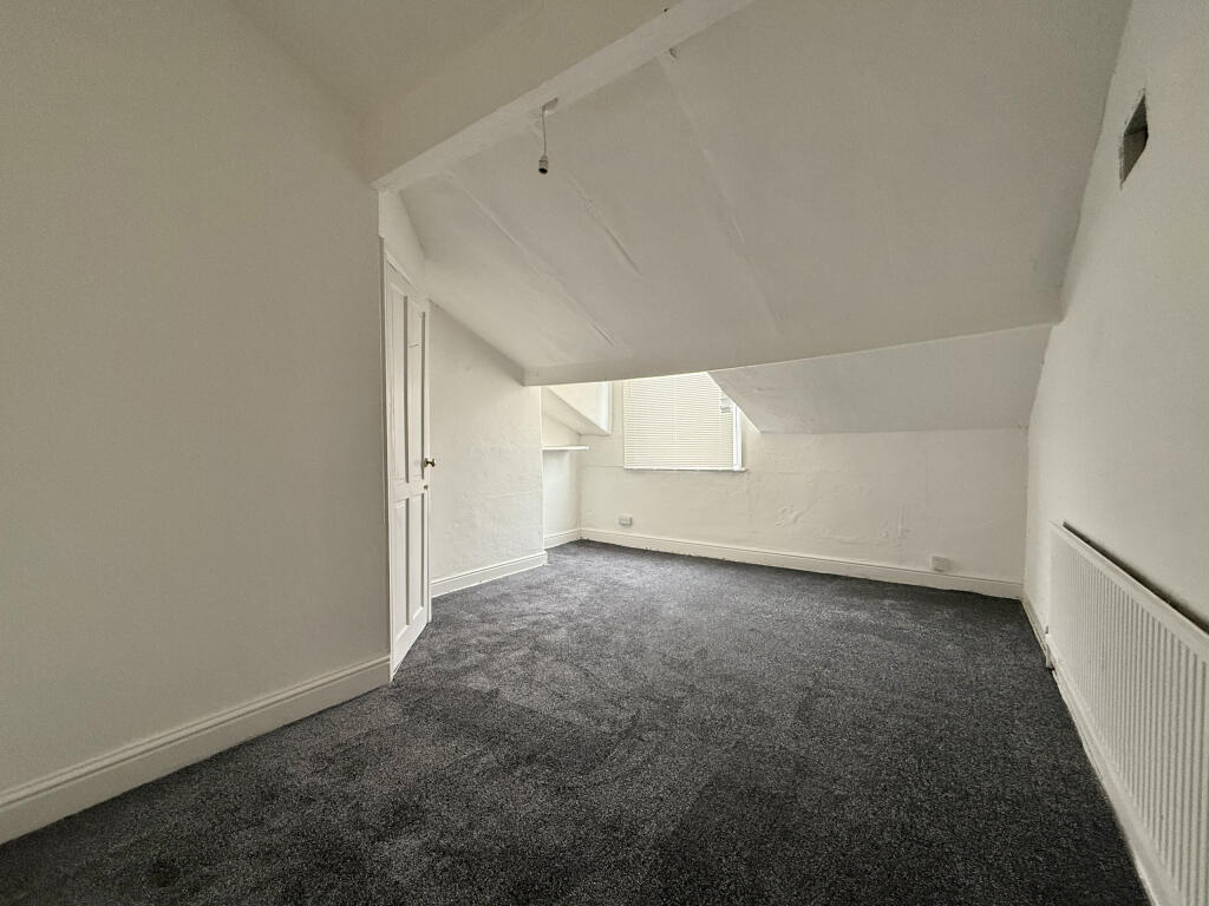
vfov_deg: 85.7
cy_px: 453
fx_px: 489
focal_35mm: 14
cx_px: 604
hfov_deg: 102.1
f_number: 2.2
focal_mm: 2.22
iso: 200
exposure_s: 1/99
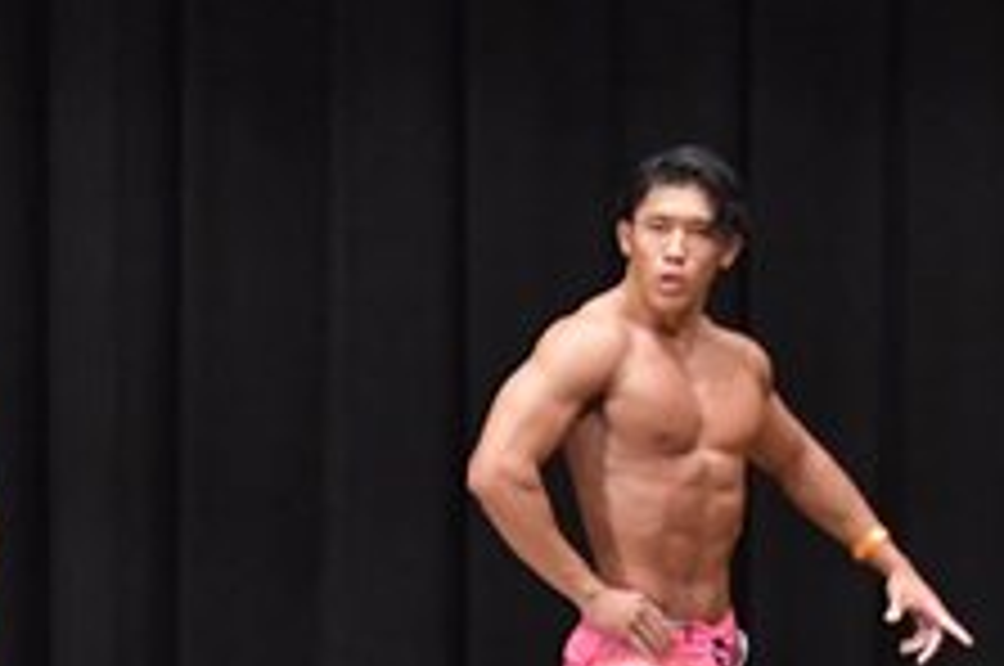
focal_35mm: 428
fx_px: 11919
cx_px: -547
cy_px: 711
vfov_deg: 3.2
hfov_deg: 4.8
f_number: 5.6
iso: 6400
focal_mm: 82
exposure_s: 1/400
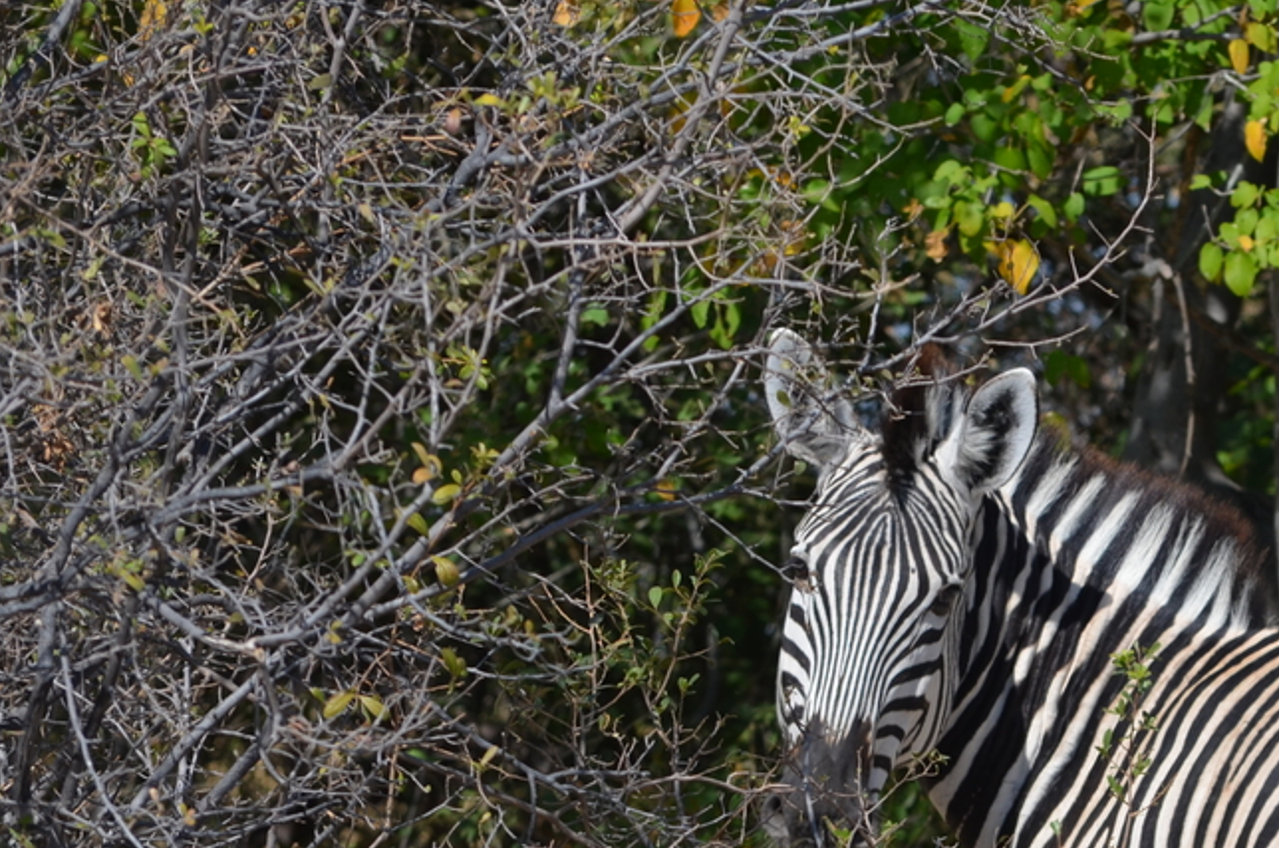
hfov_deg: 4.5
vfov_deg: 3.0
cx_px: 1233
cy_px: 788
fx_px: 16385
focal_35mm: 462
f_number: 7.1
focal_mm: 155
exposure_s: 1/800
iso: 200
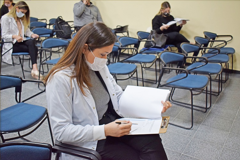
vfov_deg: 31.9
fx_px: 280
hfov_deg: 46.4
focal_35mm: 42
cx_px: 120
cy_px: 80
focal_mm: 28
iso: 6400
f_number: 4.2
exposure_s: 1/15
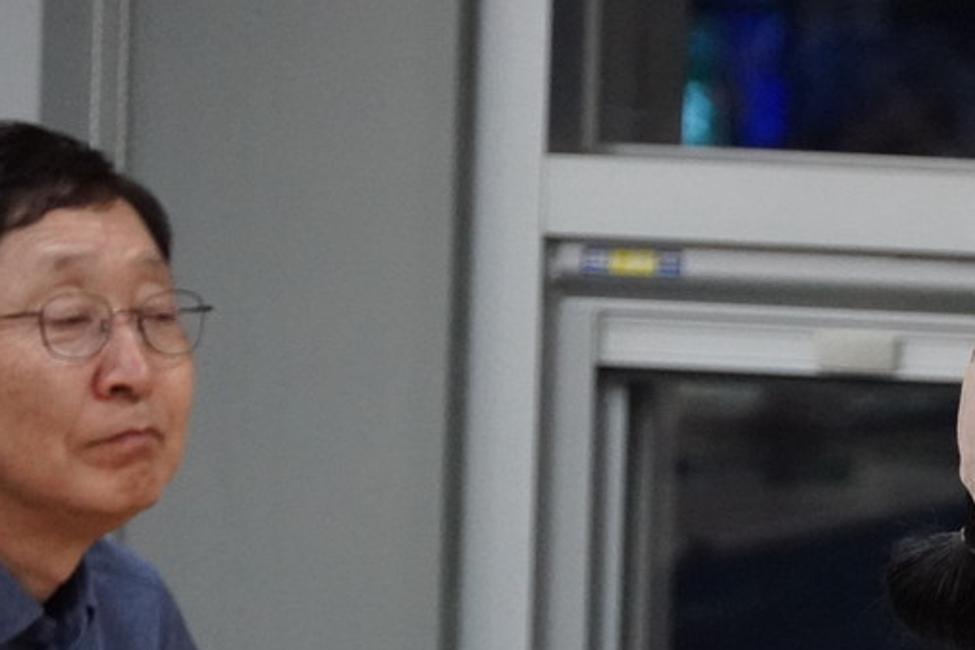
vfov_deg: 3.5
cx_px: 1195
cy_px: 790
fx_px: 10694
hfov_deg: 5.2
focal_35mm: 395
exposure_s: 1/160
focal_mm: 104
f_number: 5.6
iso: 6400
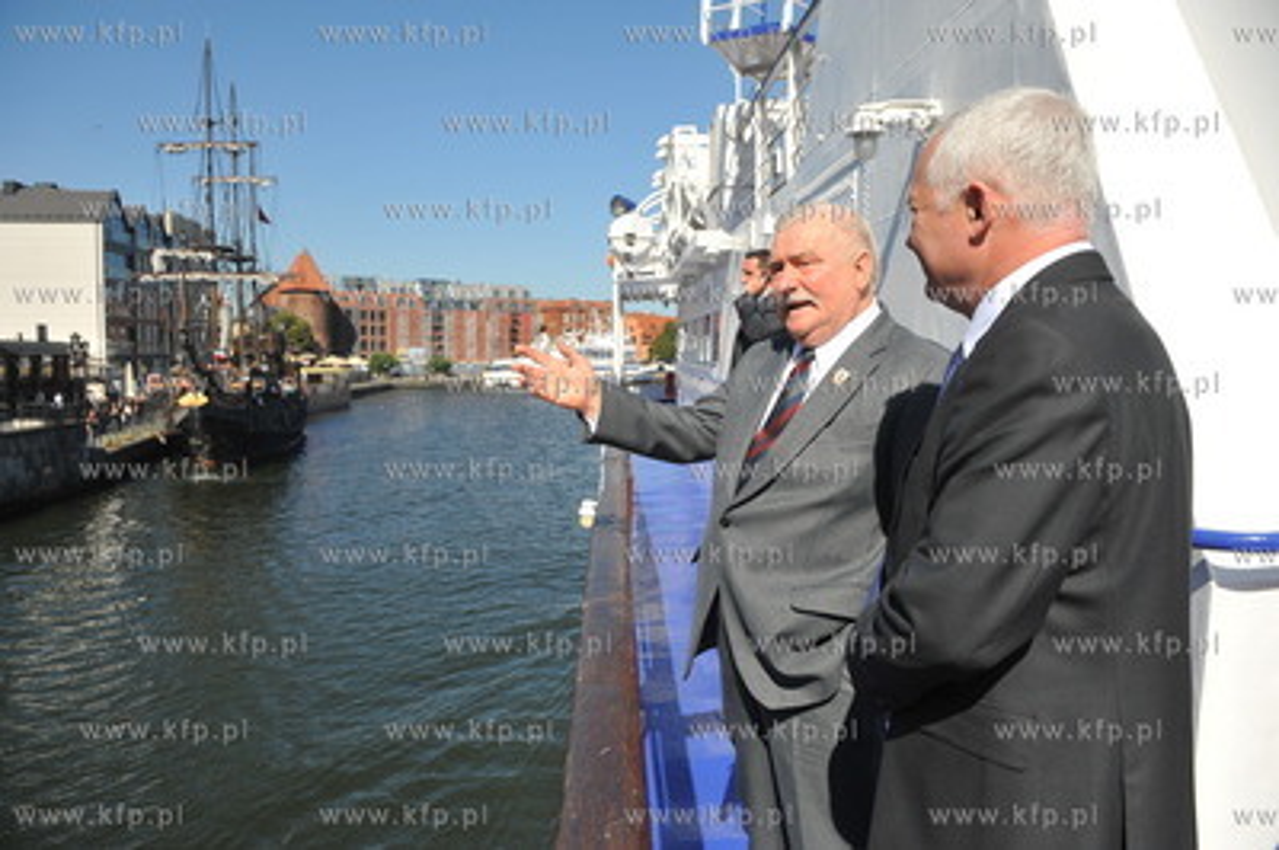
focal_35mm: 24
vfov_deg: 53.1
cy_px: 425
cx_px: 640
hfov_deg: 73.8
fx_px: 852
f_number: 6.3
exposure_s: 1/2000
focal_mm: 24
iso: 400
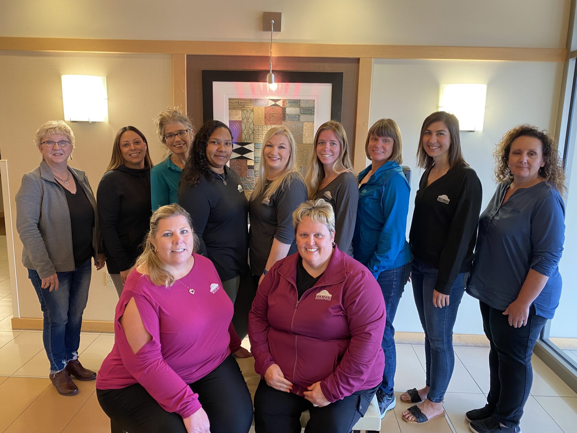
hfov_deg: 67.3
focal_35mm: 26
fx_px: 433
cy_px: 216
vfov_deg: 53.1
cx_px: 288
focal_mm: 4.25
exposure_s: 1/60
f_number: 1.8
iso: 160
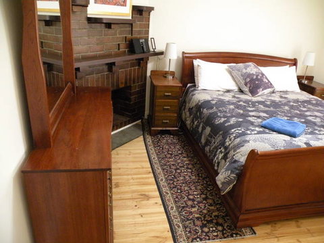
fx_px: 253
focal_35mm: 27
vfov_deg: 51.4
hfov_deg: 65.3
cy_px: 122
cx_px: 162
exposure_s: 1/9.7
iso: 400
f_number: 2.8
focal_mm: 4.7
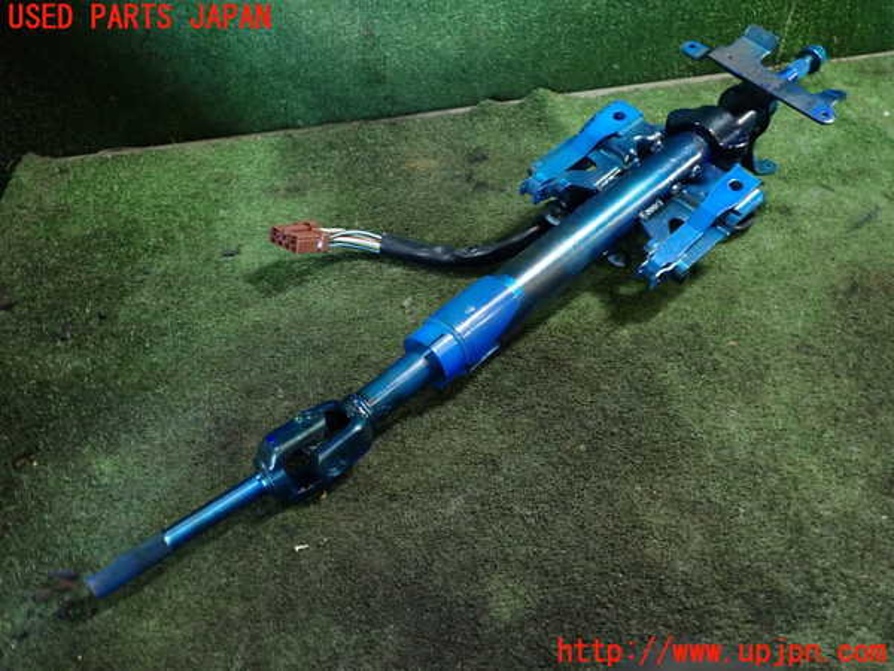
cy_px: 336
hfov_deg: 60.0
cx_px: 447
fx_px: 775
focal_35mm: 30
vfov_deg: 46.8
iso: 320
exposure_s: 1/30
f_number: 2.3
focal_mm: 5.4
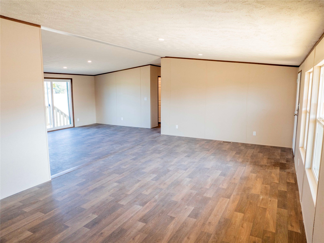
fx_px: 224
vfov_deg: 56.8
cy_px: 122
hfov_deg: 71.6
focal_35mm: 24
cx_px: 162
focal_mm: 12.29
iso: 200
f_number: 2.8
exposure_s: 1/15
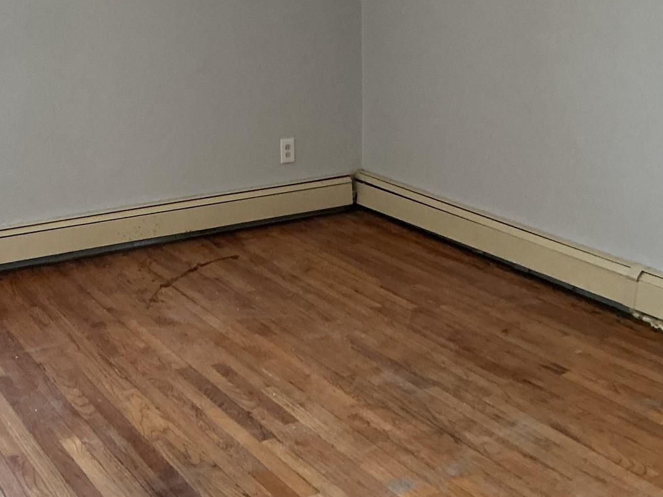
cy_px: 104
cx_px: 231
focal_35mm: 56
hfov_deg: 34.1
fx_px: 1072
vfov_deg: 25.7
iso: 125
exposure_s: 1/60
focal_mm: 3
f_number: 1.8
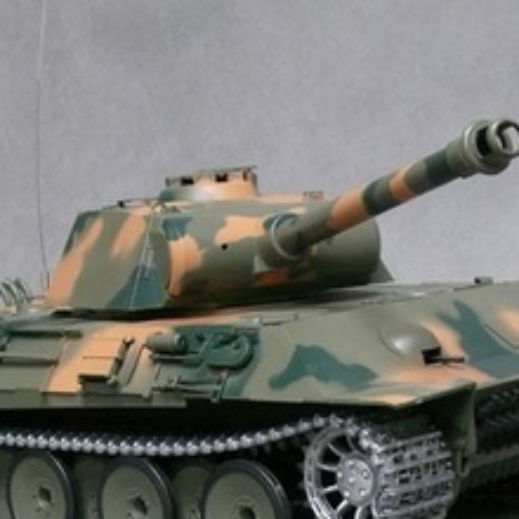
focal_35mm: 94
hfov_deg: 18.5
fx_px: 1594
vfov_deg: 18.5
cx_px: 205
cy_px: 321
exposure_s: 1/13
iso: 400
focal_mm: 9.7
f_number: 3.2
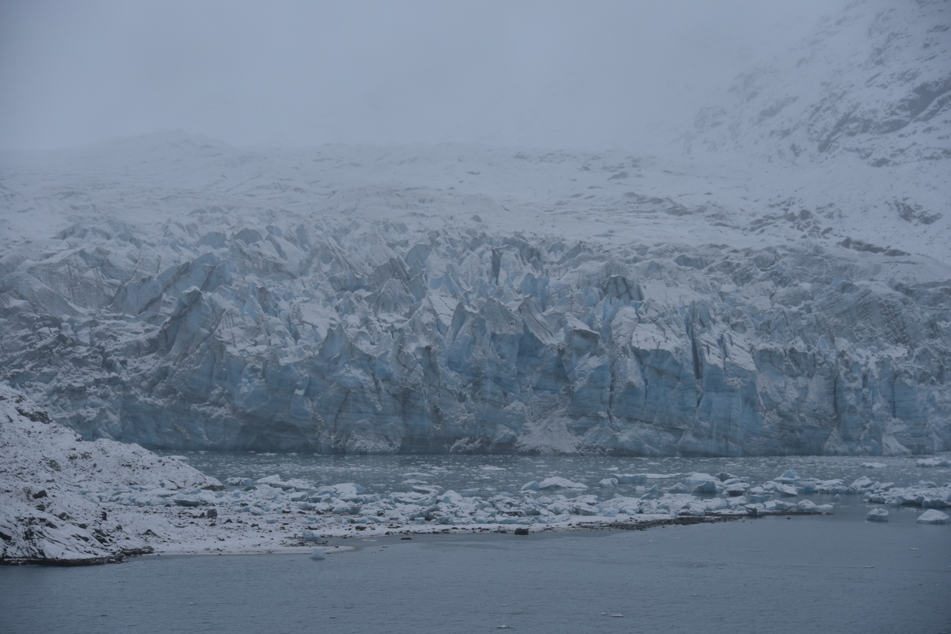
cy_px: 317
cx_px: 476
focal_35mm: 112
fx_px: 2959
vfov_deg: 12.2
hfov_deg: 18.3
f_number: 6.3
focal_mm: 112
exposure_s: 1/250
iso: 100
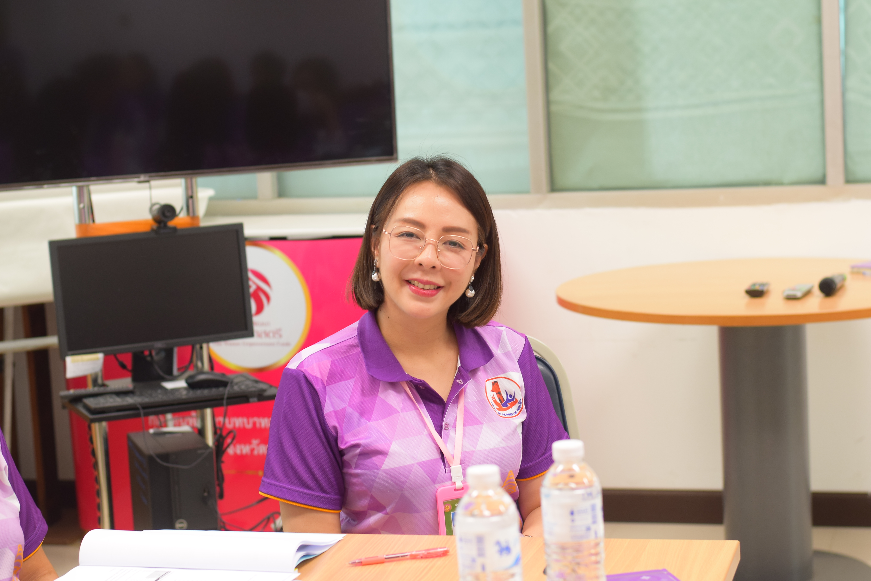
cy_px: 290
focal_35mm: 75
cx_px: 436
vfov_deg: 18.2
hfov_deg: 27.0
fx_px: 1815
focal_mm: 50
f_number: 4
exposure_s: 1/40
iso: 500
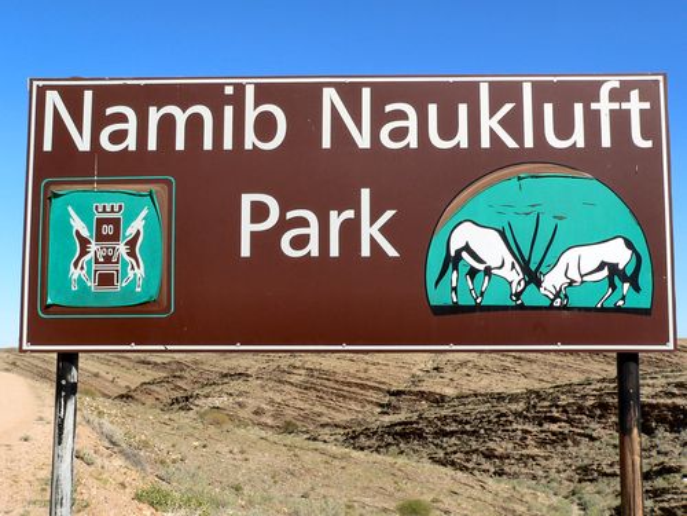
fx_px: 933
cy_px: 258
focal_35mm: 47
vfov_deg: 30.9
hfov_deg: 40.4
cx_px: 344
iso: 80
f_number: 5.6
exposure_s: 1/500
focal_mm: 7.8
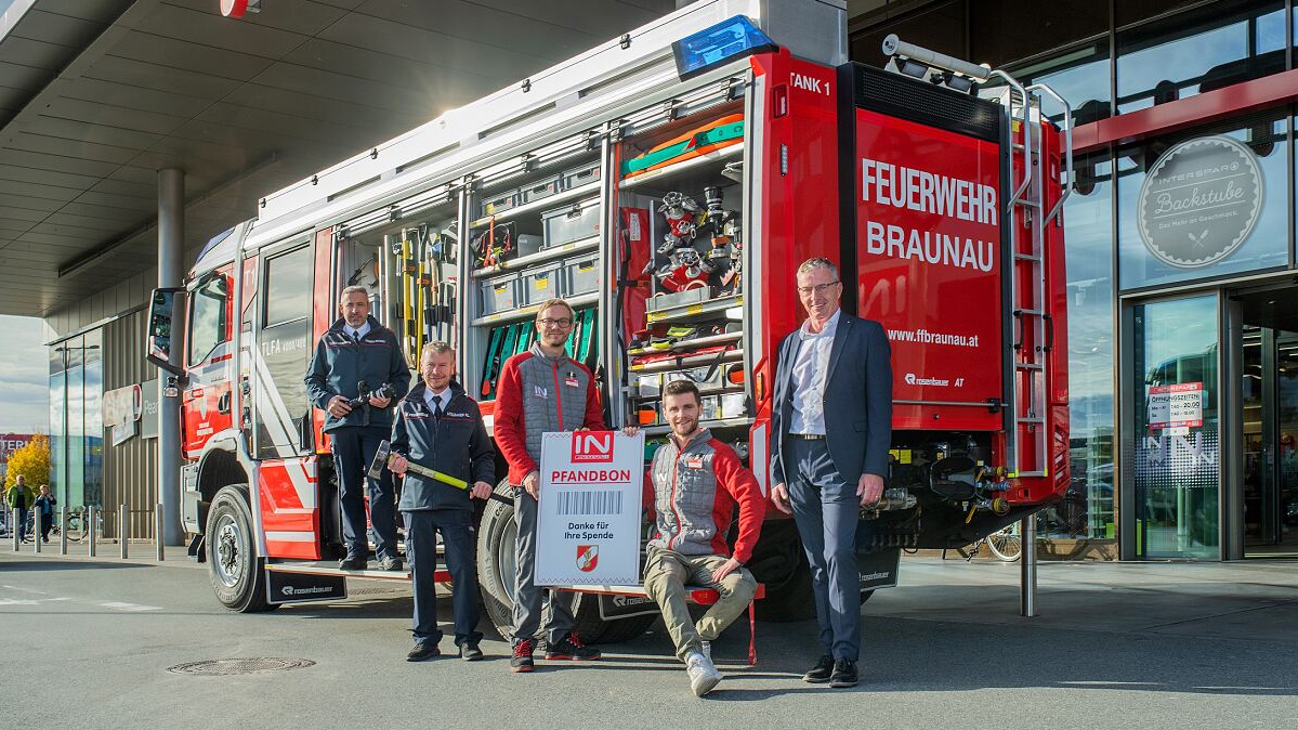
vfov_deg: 31.9
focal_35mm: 37
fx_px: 1273
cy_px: 305
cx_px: 647
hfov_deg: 54.0
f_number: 10
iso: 100
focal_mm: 35
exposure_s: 1/100
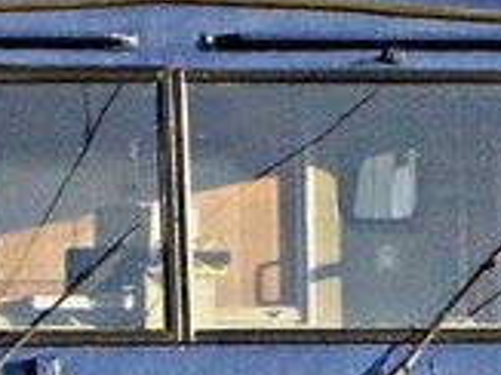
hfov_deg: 3.3
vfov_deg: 2.5
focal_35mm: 596
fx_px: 8620
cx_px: 55
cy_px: 584
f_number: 4.2
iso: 200
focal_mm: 14.6
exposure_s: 1/693
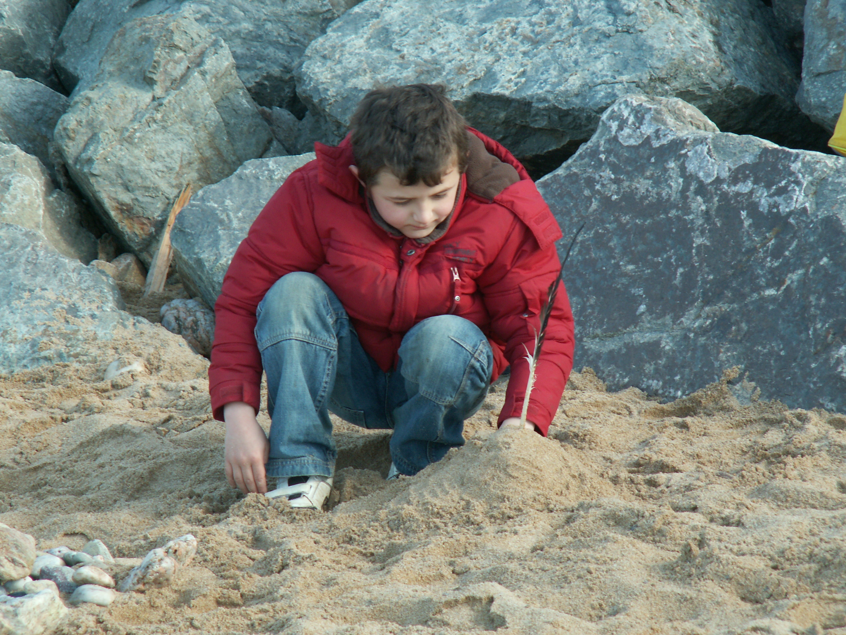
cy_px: 318
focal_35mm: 207
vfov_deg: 7.2
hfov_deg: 9.6
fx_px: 5059
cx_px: 423
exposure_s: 1/100
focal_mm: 33.97
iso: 50
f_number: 4
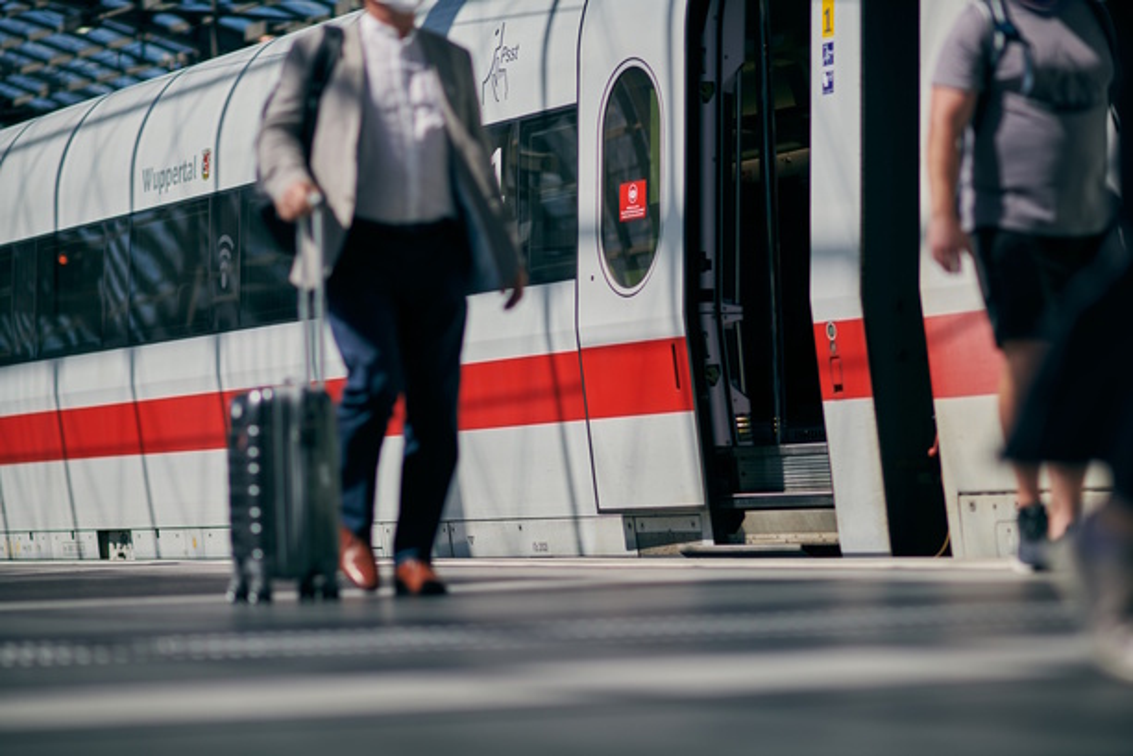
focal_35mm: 135
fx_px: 4249
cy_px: 378
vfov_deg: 10.2
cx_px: 566
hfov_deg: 15.2
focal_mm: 135
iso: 64
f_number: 2.5
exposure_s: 1/1000
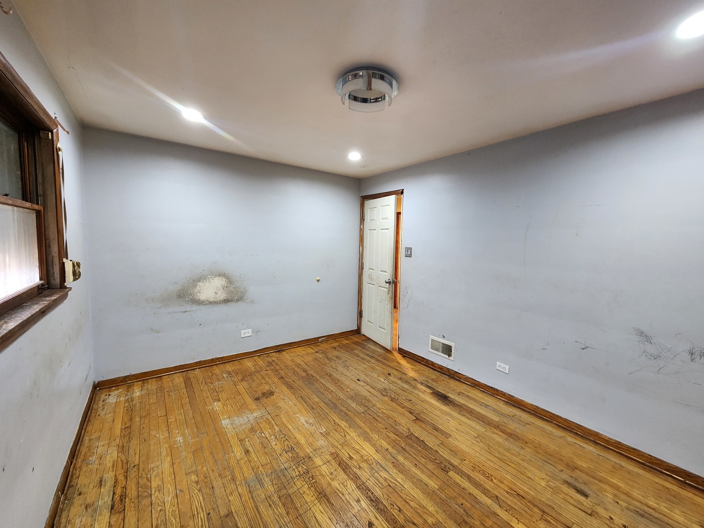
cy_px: 264
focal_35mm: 13
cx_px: 352
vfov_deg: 89.9
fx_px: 264
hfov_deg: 106.2
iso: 320
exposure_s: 1/40
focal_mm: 2.2
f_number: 2.2
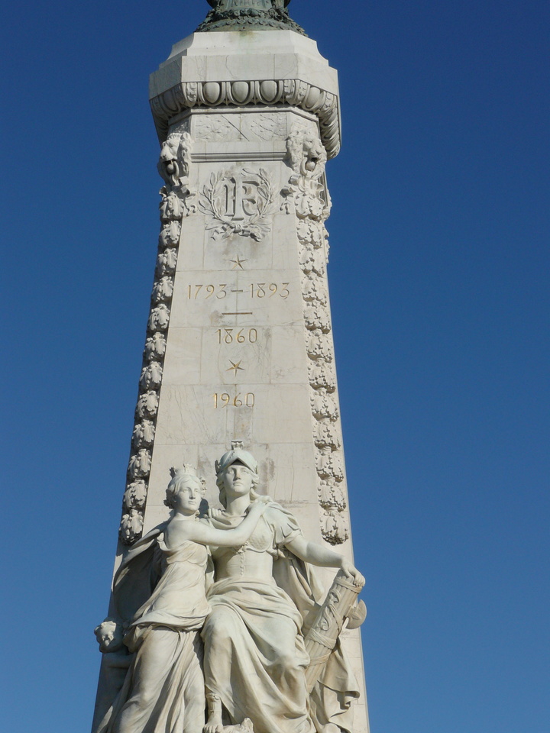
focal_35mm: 99
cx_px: 275
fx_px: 2097
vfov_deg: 19.8
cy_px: 366
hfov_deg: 14.9
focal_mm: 16.5
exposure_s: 1/640
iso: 100
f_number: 8
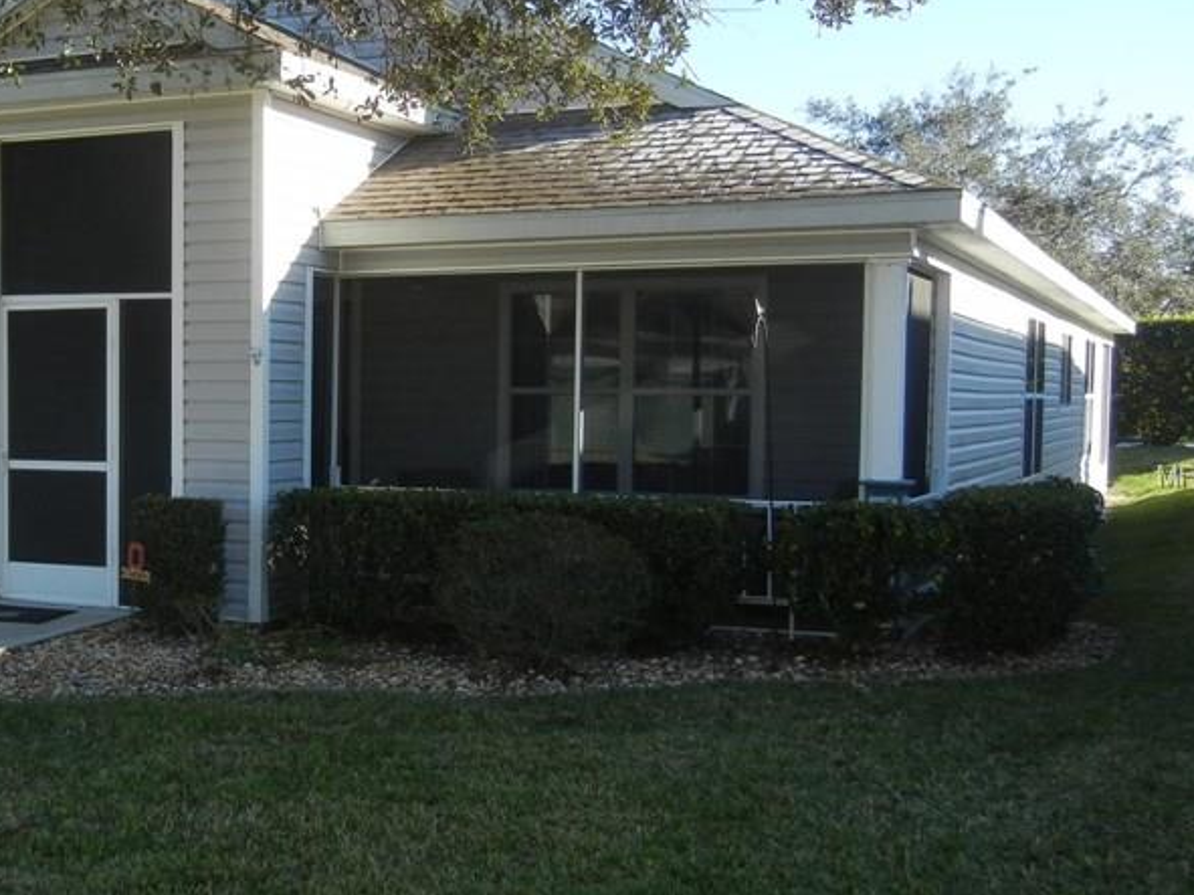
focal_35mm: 52
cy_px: 477
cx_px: 244
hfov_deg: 35.7
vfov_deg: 28.0
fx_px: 1793
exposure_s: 1/455
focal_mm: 5.4
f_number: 3.5
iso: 160
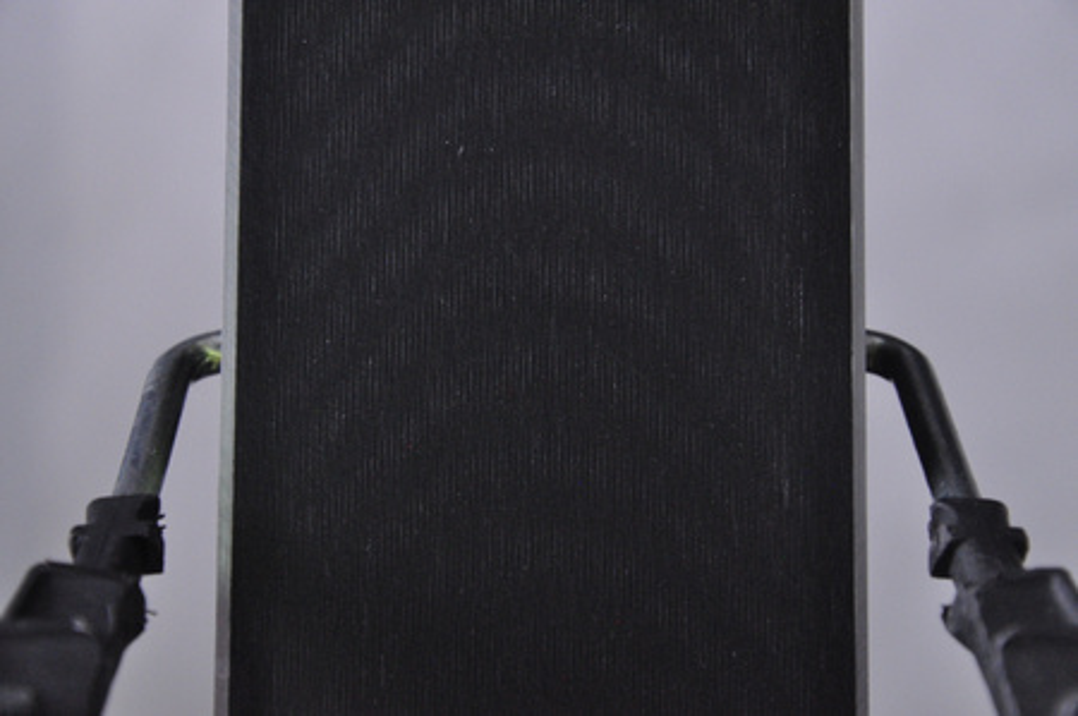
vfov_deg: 8.7
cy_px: 358
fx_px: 4711
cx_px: 539
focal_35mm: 158
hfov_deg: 13.1
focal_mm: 105
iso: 3200
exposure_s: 1/125
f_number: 9.5
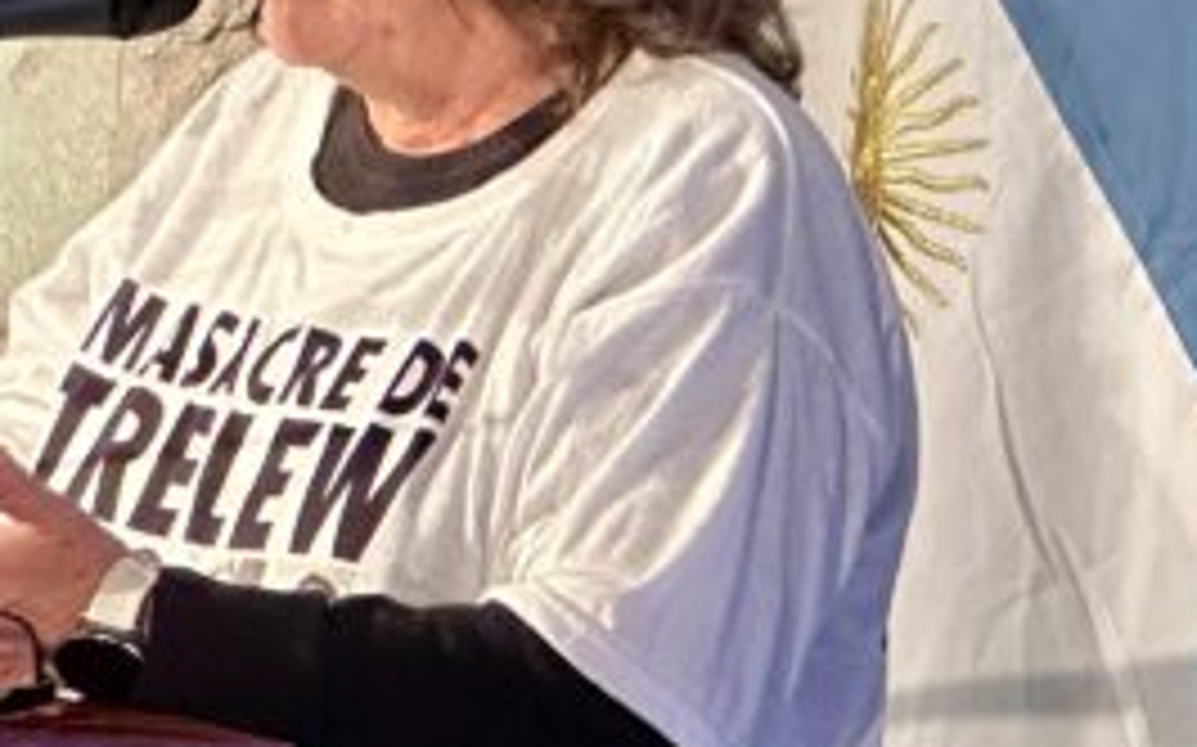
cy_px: 166
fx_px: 7696
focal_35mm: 236
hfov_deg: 8.9
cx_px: 252
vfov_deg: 5.6
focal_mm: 9
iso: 250
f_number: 2.8
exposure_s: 1/60
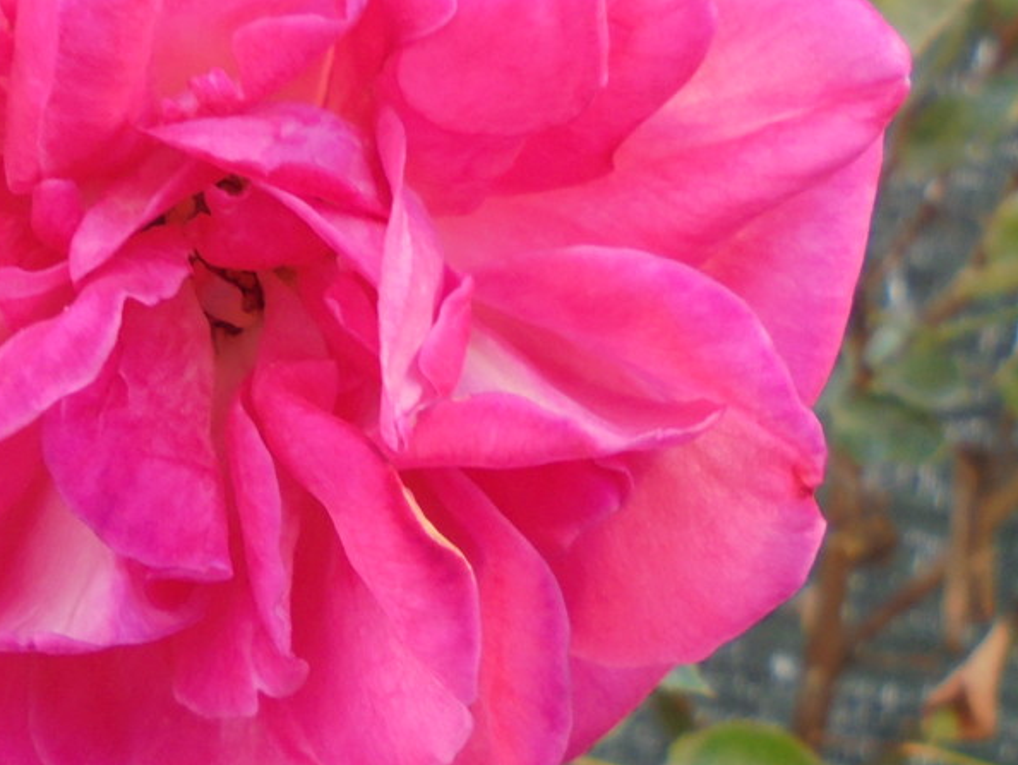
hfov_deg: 33.3
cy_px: 259
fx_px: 1648
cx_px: 197
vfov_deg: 26.0
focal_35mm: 56
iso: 100
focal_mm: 4.6
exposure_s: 1/40
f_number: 3.5
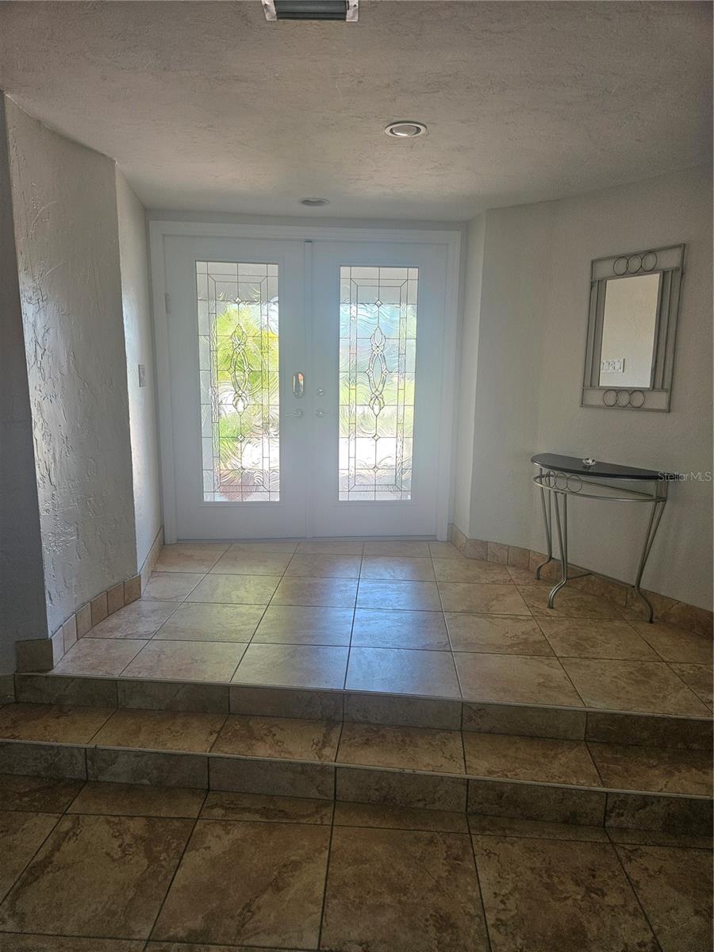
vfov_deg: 73.9
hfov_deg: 58.9
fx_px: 633
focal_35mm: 23
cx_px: 357
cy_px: 476
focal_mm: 5.4
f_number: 1.8
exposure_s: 1/120
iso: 100
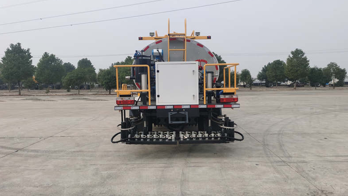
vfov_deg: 38.9
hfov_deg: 64.3
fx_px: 277
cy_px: 98
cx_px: 174
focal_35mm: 30
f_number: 1.6
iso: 50
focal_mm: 5.56
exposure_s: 1/2105
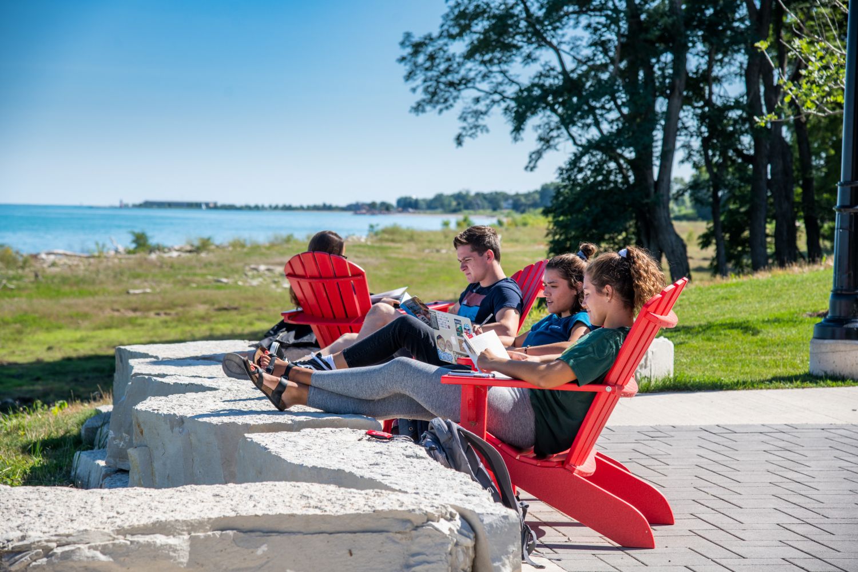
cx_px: 429
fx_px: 2026
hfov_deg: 23.9
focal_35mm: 85
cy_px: 286
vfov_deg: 16.1
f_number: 5.6
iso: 50
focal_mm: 85
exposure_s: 1/250
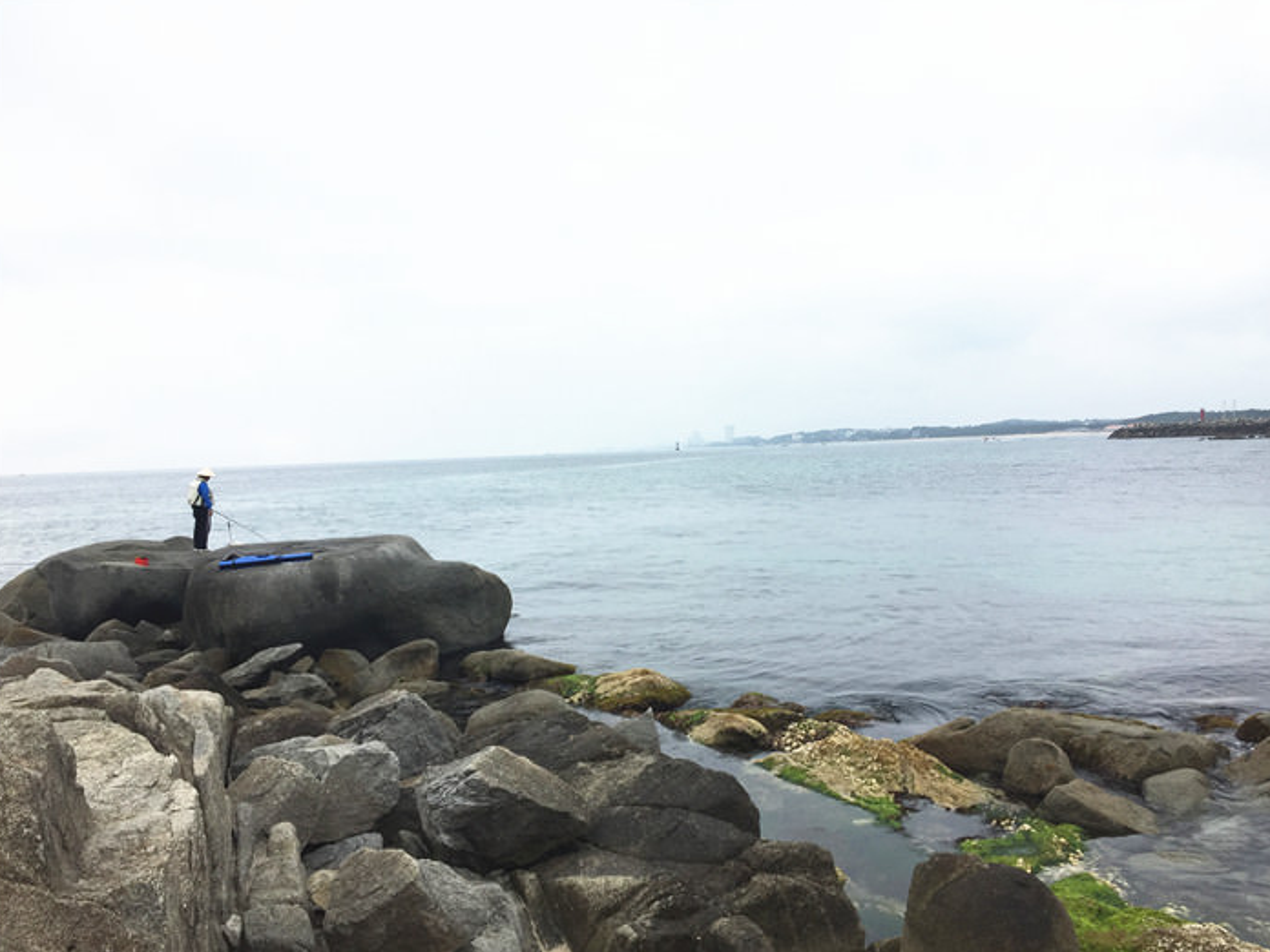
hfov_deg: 60.0
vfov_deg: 46.8
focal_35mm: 30
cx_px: 646
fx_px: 1101
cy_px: 483
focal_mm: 4.15
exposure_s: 1/1041
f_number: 2.2
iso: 32
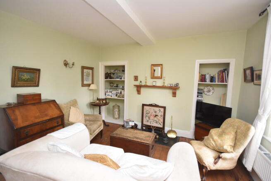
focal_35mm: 15
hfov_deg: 100.4
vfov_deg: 77.4
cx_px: 136
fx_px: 113
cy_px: 90
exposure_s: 1/125
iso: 900
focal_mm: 10
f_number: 4
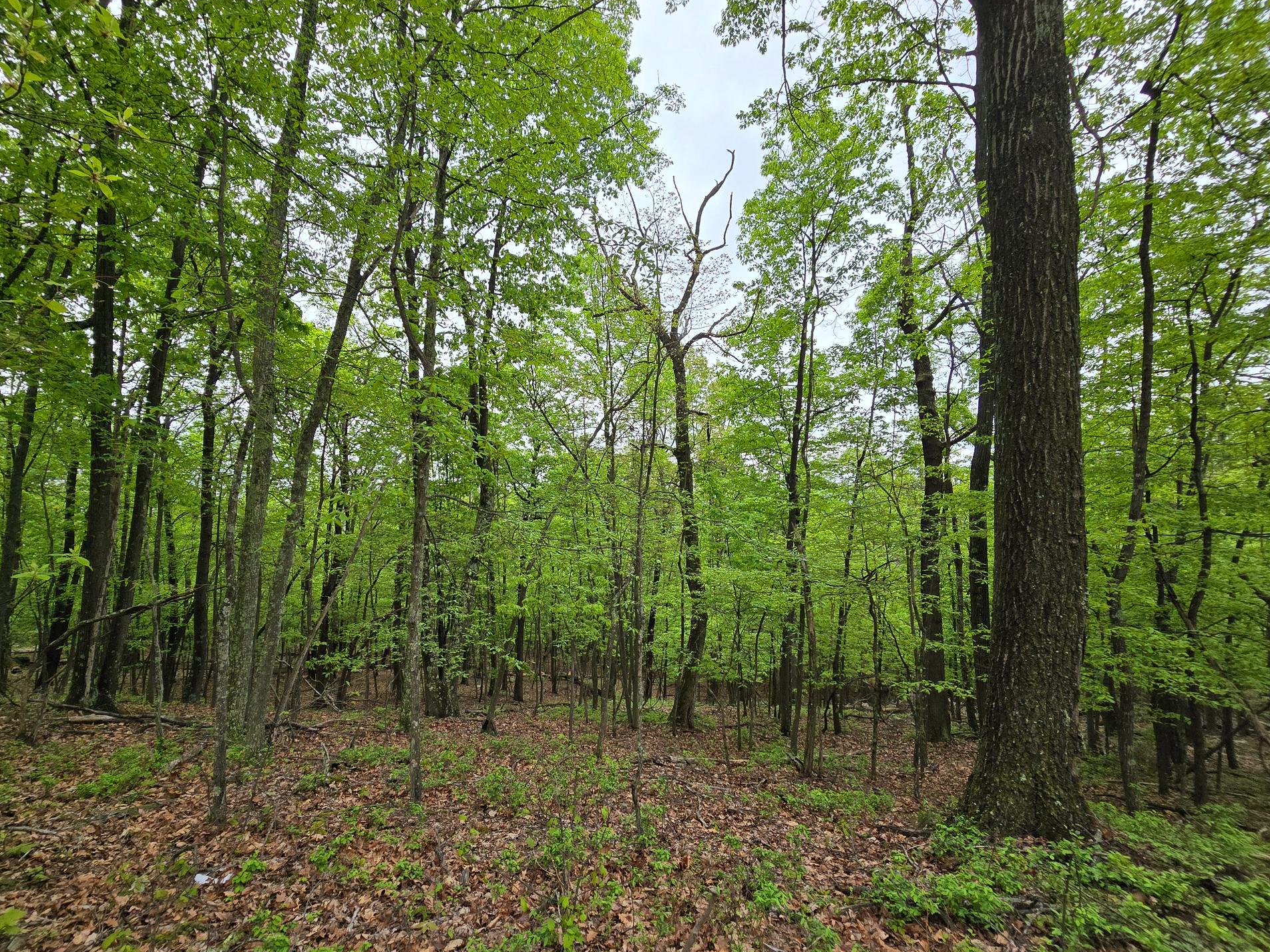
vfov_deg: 85.6
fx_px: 514
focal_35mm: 14
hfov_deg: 101.9
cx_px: 587
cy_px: 507
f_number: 2.2
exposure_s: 1/1008
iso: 50
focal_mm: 2.2
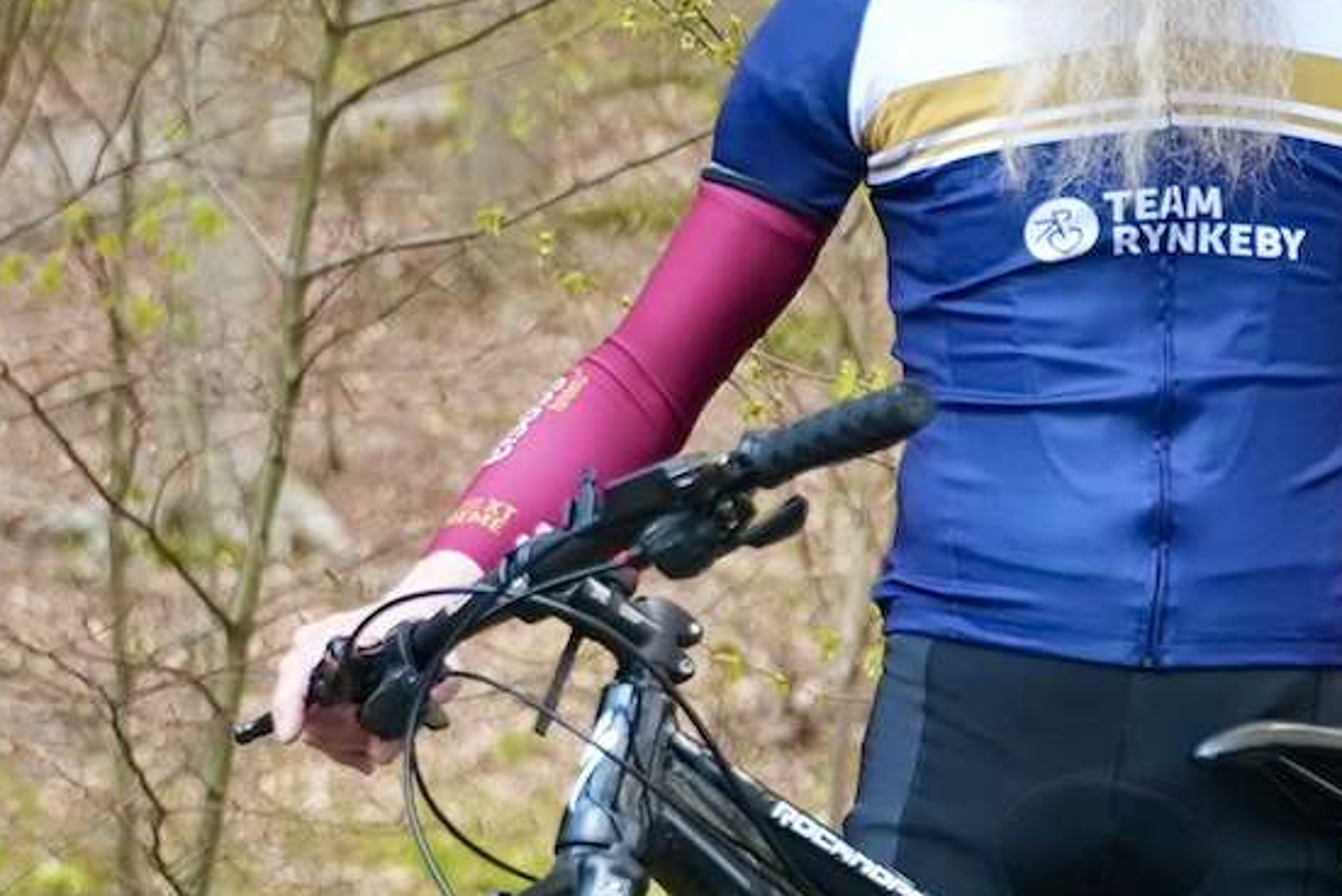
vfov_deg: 5.6
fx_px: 9212
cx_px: 1042
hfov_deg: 8.3
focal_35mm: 247
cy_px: 713
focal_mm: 68
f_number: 4
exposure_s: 1/160
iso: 1600
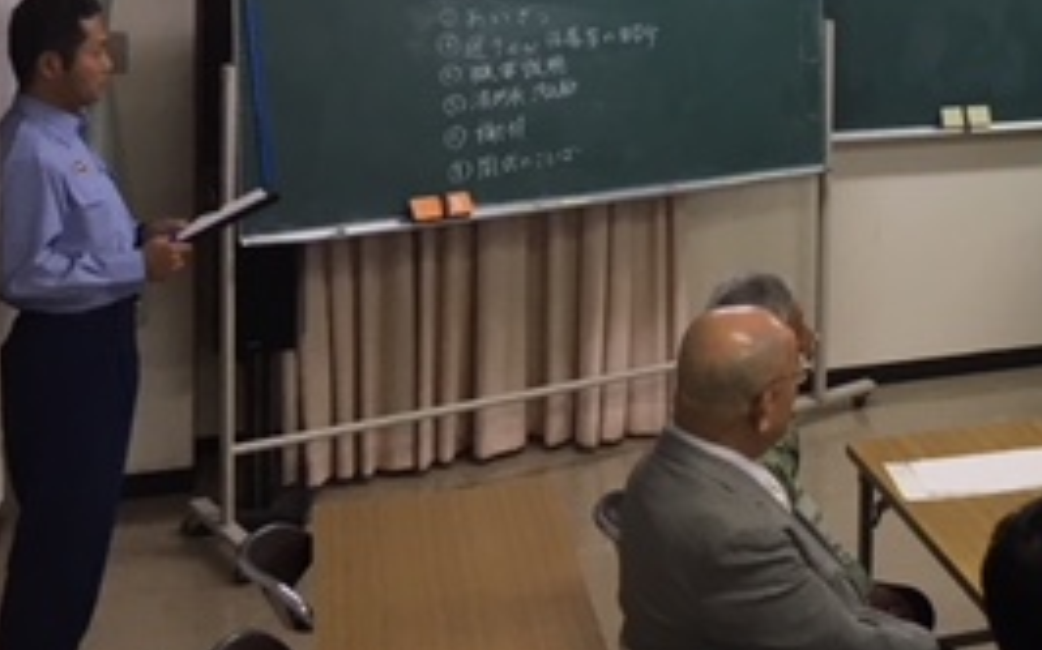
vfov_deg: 16.8
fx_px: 2101
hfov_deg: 25.2
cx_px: 1234
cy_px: -137
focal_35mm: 74
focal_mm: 4.15
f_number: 2.2
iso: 32
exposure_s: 1/30
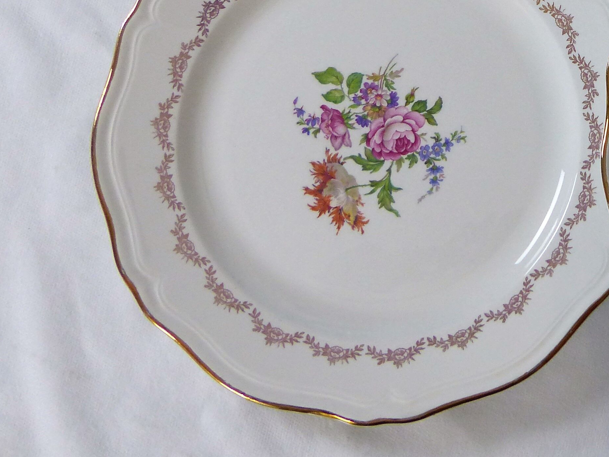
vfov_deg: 17.4
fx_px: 1442
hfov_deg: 22.7
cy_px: -33
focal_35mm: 82
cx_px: 644
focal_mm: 6.6
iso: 200
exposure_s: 1/60
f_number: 2.8
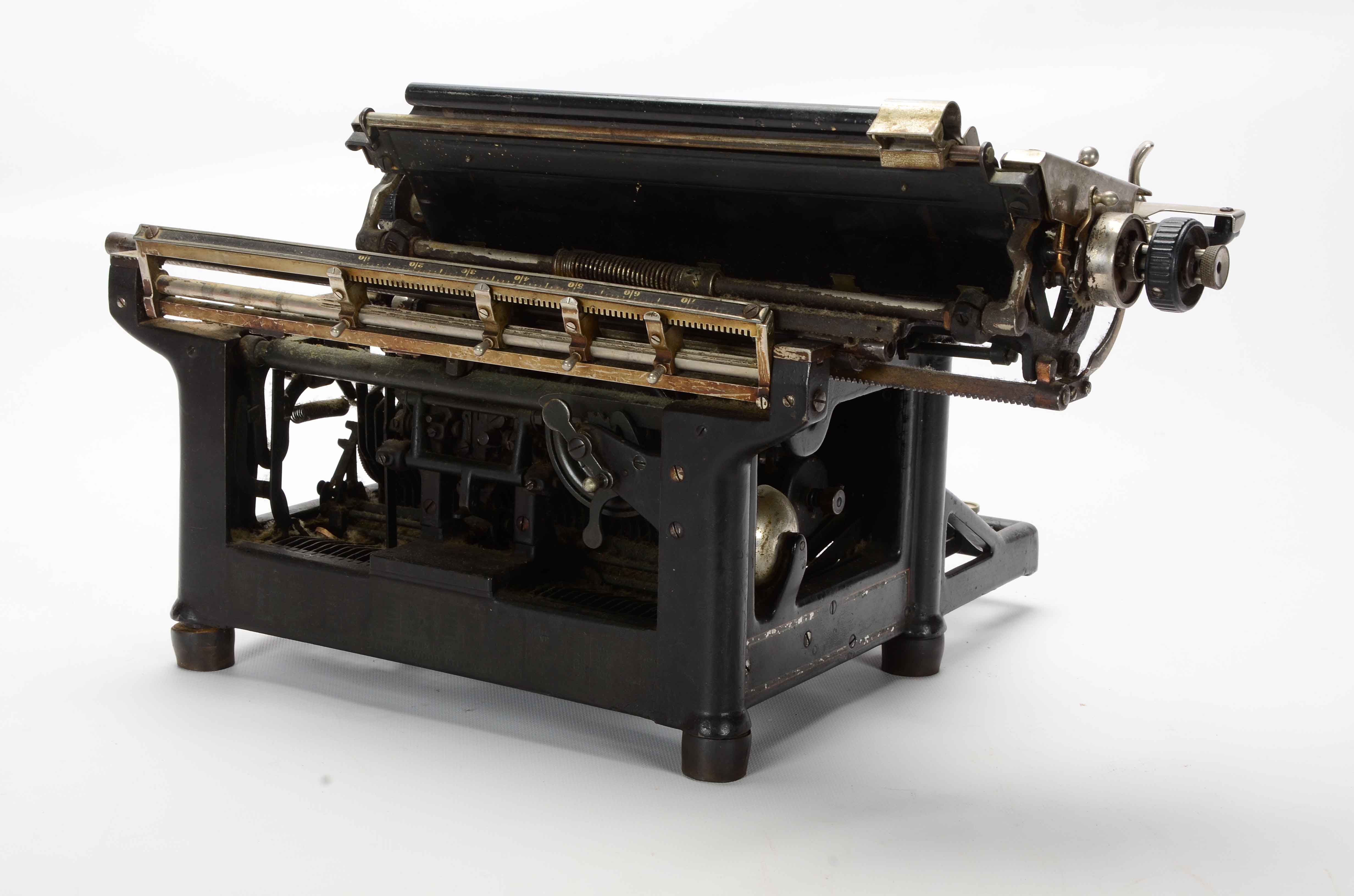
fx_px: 2815
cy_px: 448
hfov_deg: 27.0
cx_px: 677
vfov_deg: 18.1
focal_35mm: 75
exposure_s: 1/160
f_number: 14
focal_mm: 50
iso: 200
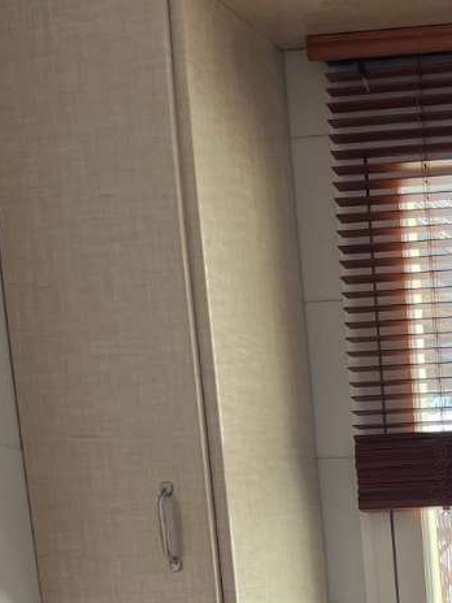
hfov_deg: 16.0
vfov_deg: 20.1
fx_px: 1462
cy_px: 902
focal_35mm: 84
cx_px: 696
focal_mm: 5.1
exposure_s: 1/121
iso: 64
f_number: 1.6
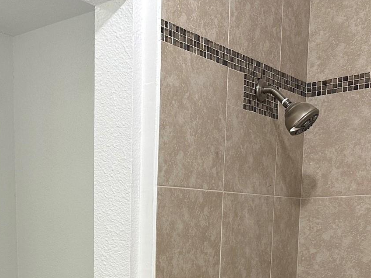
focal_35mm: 58
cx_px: 57
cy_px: 331
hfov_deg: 32.0
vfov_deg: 23.2
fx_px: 622
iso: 125
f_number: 1.78
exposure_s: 1/60
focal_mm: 6.86
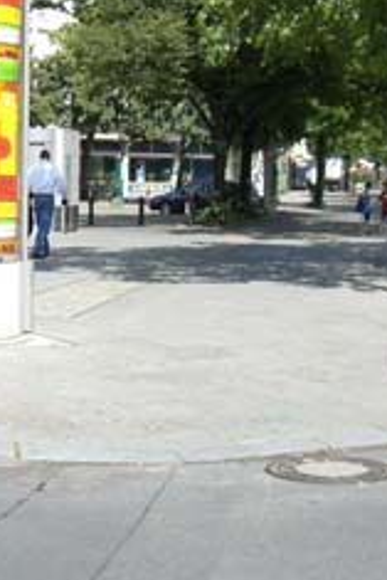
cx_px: 16
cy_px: 210
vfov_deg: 24.1
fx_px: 1352
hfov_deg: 16.0
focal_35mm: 84
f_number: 2.7
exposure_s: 1/800
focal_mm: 6.2
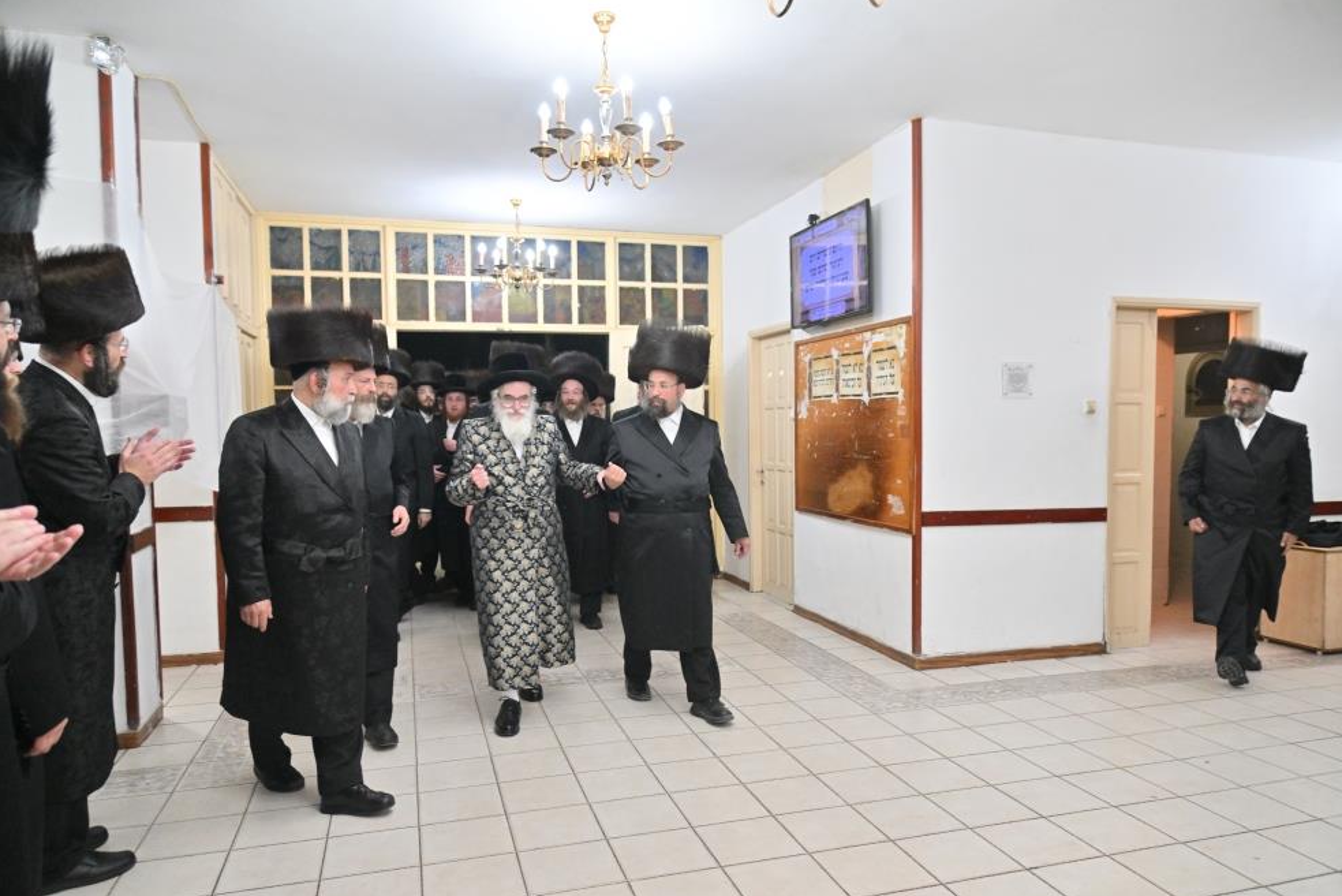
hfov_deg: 71.5
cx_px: 676
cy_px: 458
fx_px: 932
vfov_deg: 51.3
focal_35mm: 25
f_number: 4
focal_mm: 24
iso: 2000
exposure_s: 1/250
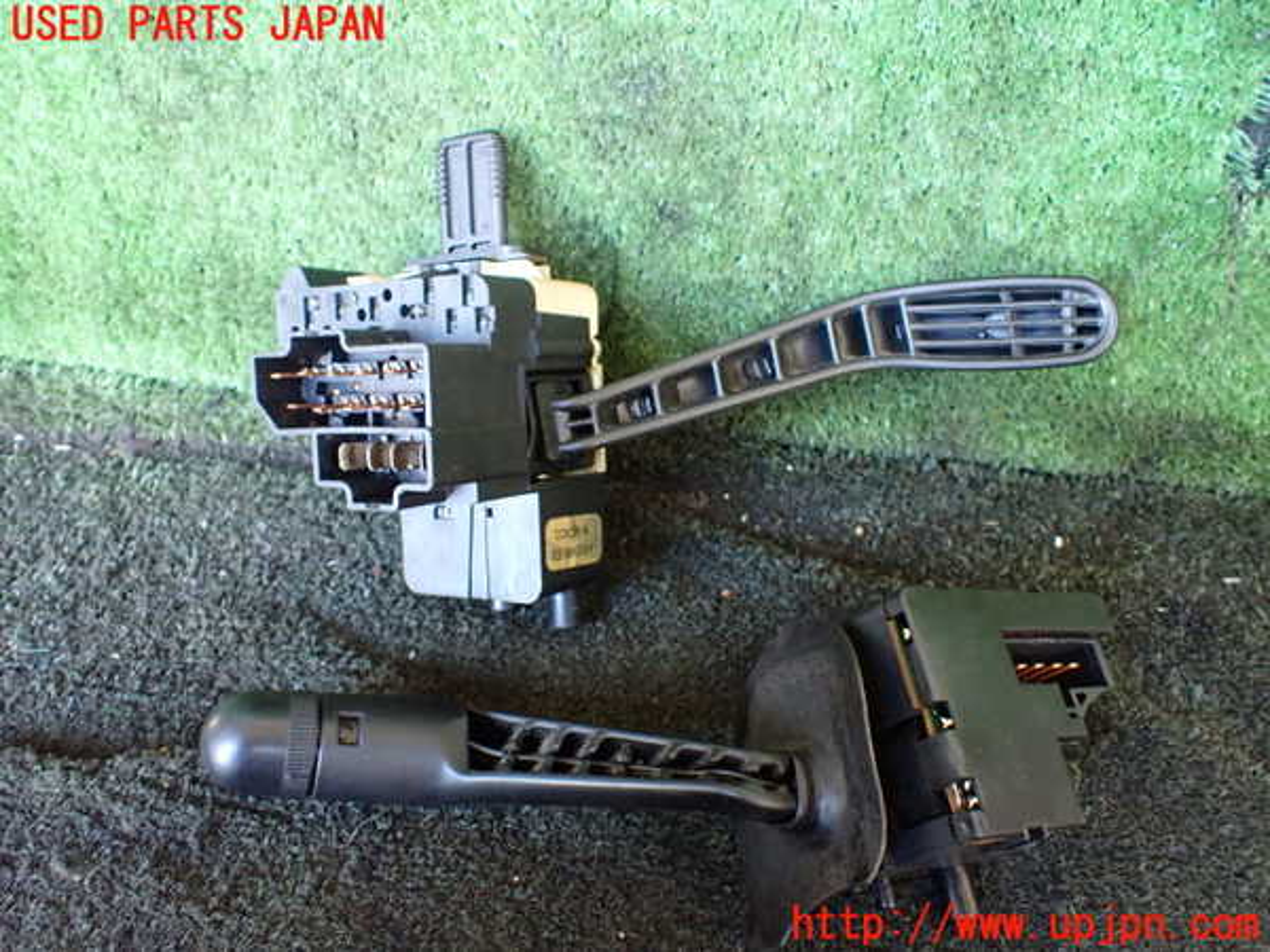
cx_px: 635
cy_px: 476
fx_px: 1101
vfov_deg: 46.8
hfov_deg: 60.0
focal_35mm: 30
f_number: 2.3
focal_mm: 5.4
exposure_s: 1/40
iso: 800
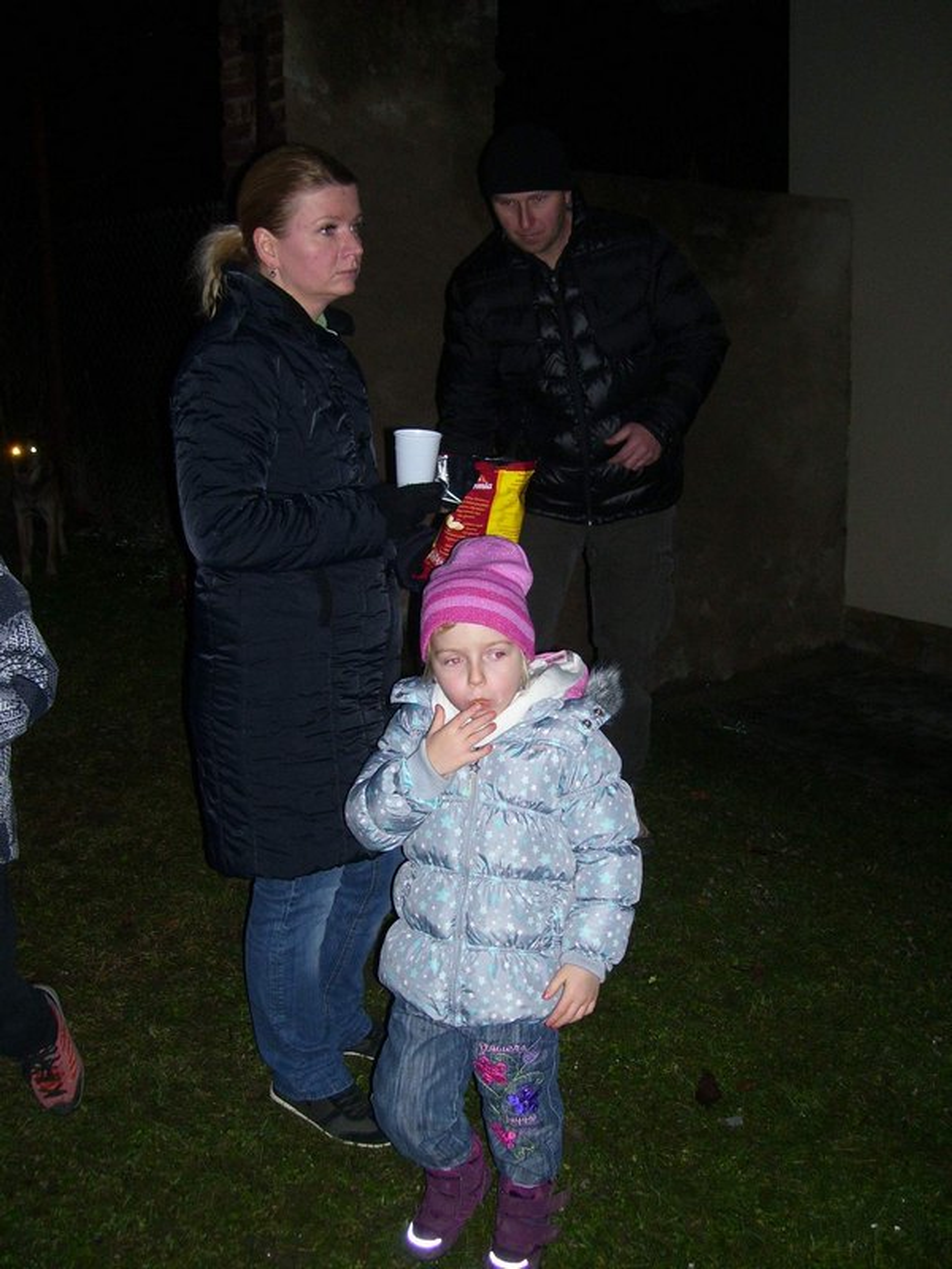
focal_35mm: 37
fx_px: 1357
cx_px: 476
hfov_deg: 38.7
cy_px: 634
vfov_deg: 50.1
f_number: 2.7
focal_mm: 6
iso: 125
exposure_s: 1/60
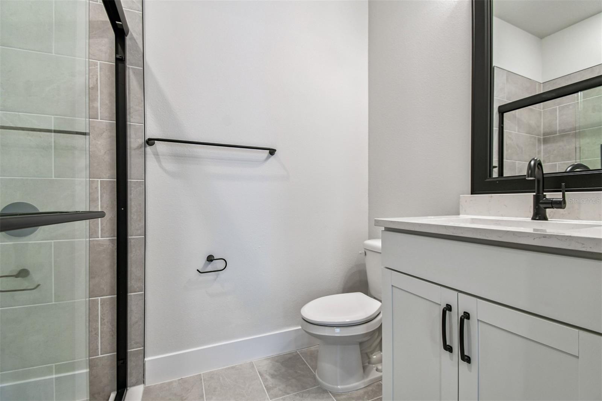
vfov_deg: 77.3
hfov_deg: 100.4
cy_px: 200
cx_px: 301
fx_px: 251
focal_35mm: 15
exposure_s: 1/15
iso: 100
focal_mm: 10
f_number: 7.1
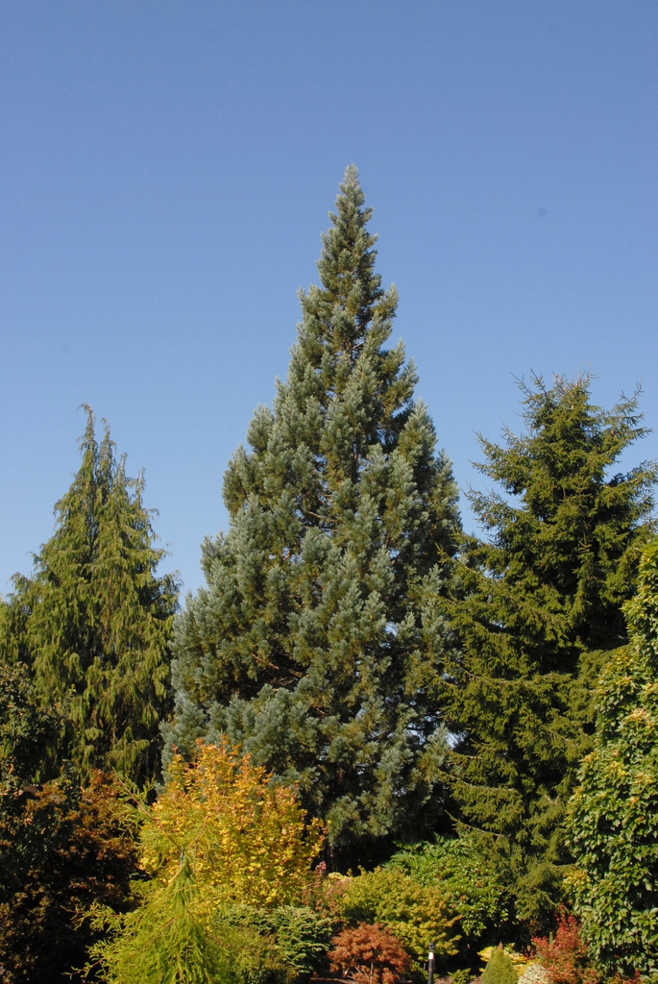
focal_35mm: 42
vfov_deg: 46.4
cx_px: 329
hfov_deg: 32.0
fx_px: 1149
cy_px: 492
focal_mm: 28
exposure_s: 1/350
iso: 400
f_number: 10
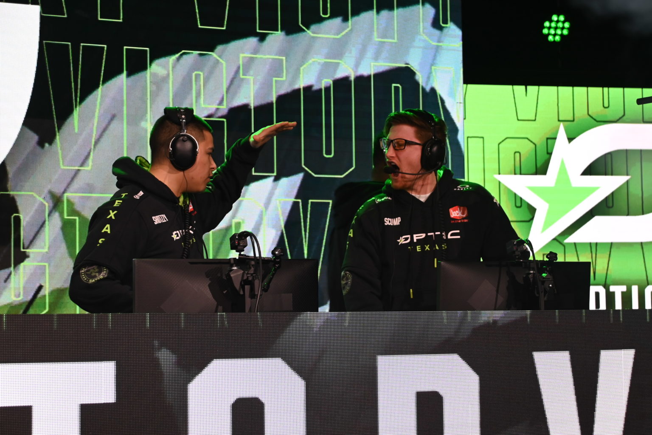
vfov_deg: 18.2
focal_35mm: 75
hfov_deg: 27.0
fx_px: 1358
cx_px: 326
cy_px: 218
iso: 800
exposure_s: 1/80
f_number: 4.8
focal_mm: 50
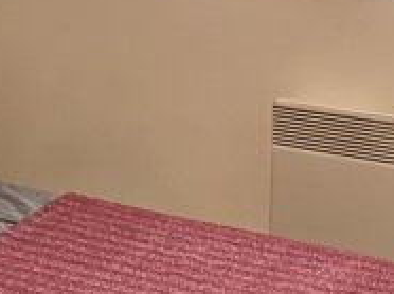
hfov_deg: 17.6
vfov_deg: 13.1
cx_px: 256
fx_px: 1273
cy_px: 27
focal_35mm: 112
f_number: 1.6
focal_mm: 5.1
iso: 125
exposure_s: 1/100
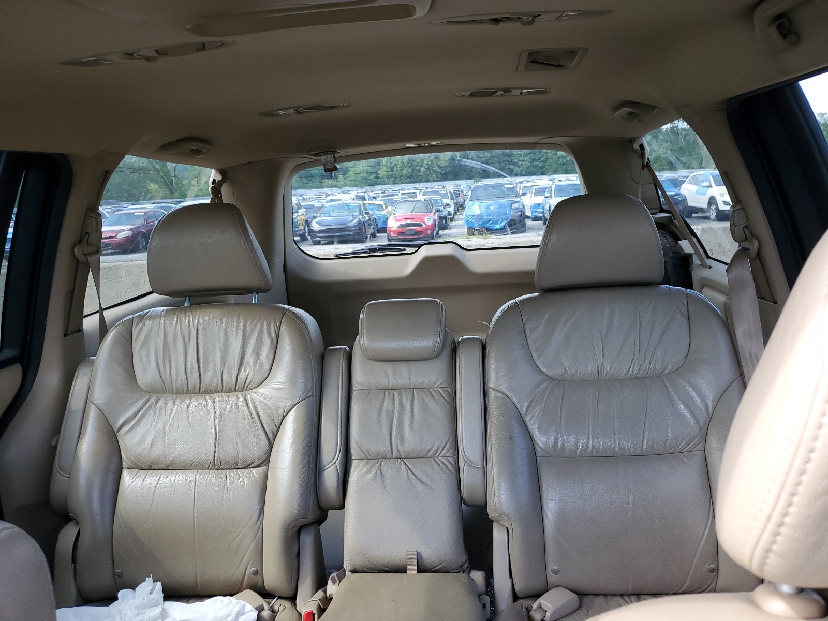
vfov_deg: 53.1
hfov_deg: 67.3
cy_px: 310
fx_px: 622
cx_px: 414
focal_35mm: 26
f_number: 1.5
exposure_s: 1/120
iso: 58
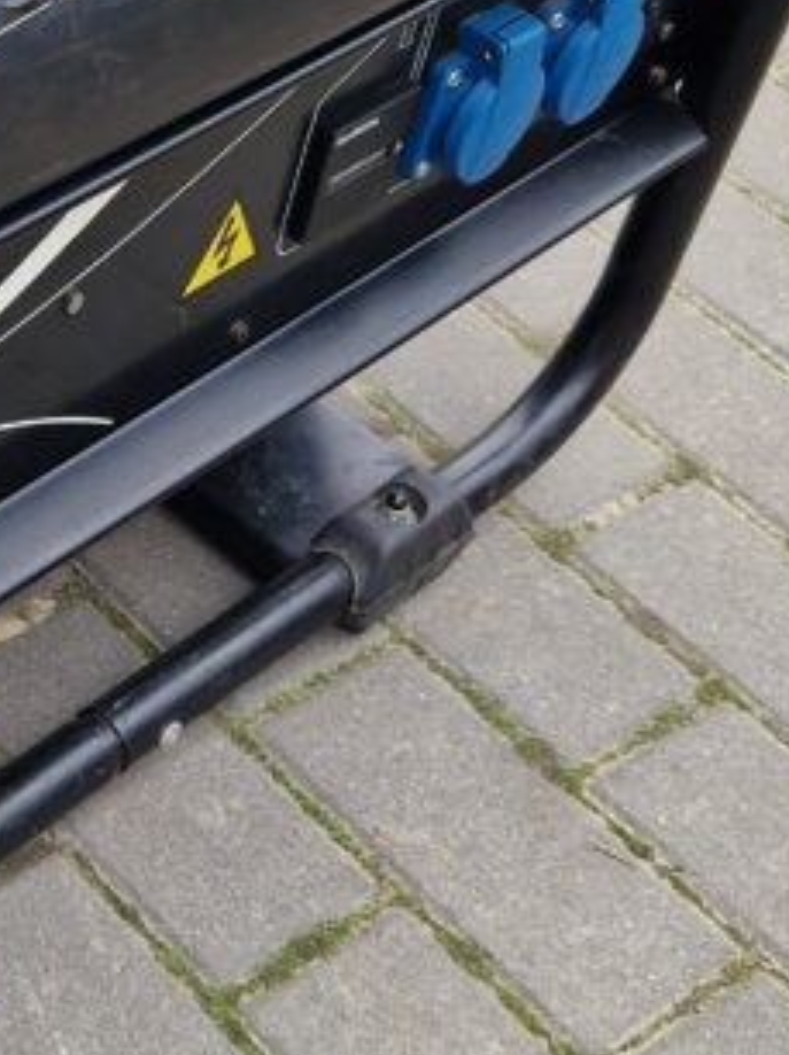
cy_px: 559
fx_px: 2343
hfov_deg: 18.3
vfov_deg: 25.4
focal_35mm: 77
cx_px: -103
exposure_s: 1/180
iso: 80
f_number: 1.8
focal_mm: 5.4
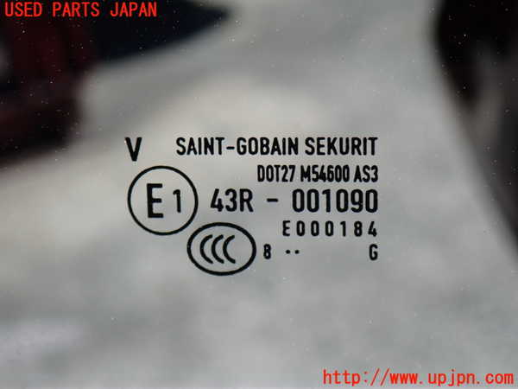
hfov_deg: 22.3
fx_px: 1317
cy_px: 194
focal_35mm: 88
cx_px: 259
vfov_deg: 16.8
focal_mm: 15.66
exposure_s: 1/320
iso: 100
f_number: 4.5
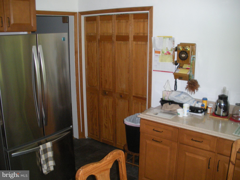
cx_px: 120
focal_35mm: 36
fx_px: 250
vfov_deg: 39.7
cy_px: 90
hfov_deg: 51.4
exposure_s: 1/60
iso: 318
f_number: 3.5
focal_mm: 6.3
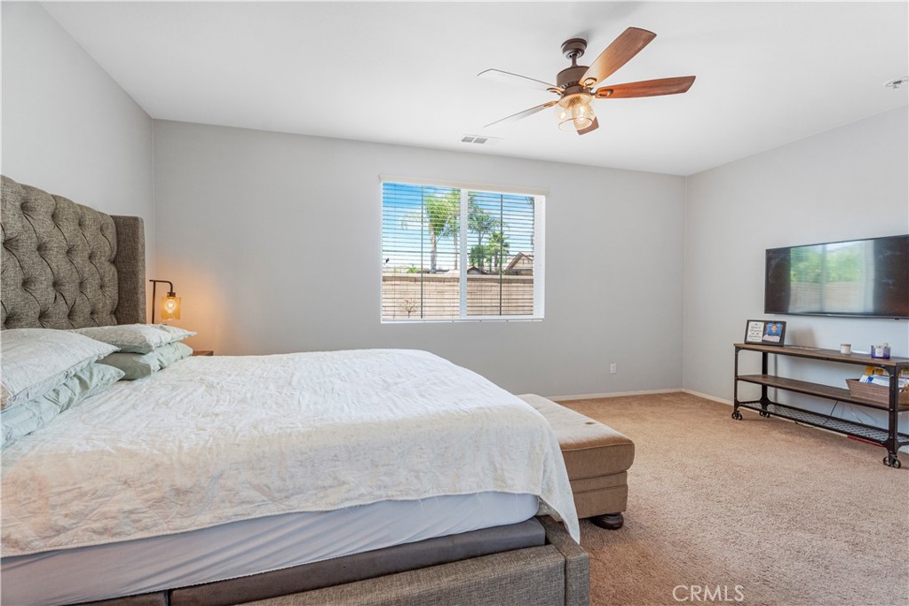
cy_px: 303
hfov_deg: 96.7
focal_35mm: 16
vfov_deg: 73.8
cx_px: 454
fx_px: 404
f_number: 8
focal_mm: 16
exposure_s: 1/15
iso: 400
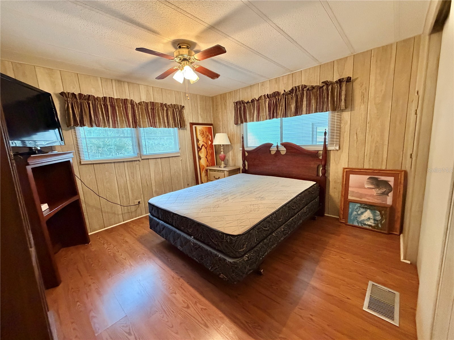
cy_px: 170
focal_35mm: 14
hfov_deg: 102.1
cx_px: 227
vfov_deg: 85.7
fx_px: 184
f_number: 2.2
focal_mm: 2.22
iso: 640
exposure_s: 1/60
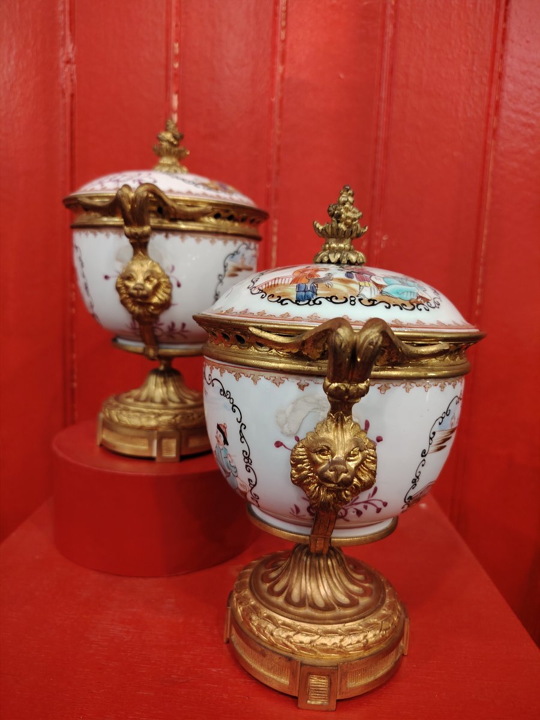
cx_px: 270
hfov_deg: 56.8
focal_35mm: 24
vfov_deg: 71.6
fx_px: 499
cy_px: 360
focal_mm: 5.25
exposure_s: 1/25
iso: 1378
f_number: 1.75
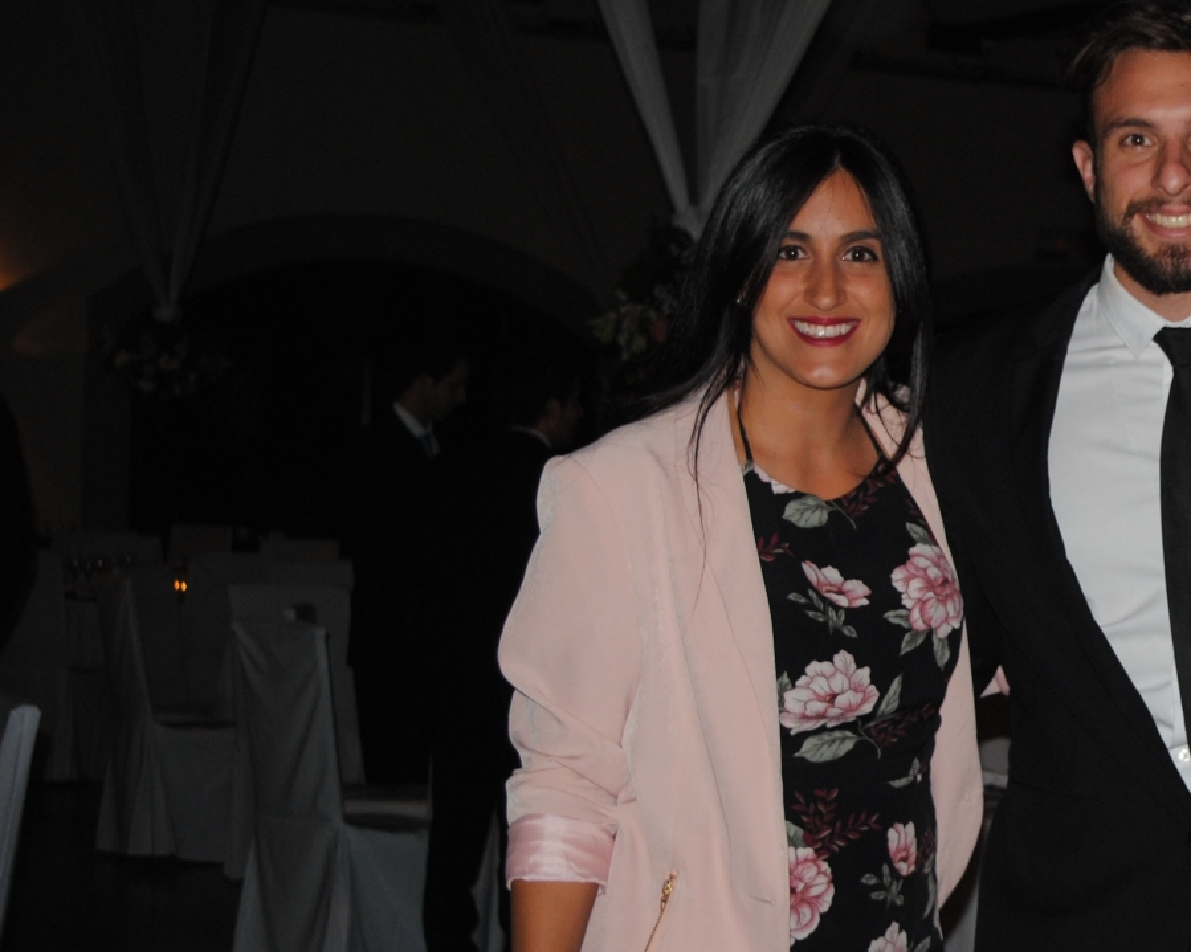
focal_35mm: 85
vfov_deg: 18.0
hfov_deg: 21.5
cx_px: 1269
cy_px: 585
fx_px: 2996
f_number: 4.2
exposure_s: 1/60
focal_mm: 28
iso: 200
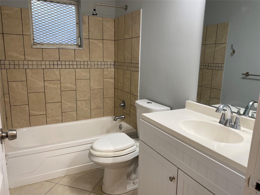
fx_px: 195
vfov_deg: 53.1
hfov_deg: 67.3
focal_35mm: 26
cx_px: 130
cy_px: 98
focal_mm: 4.25
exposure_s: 1/120
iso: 125
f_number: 1.8
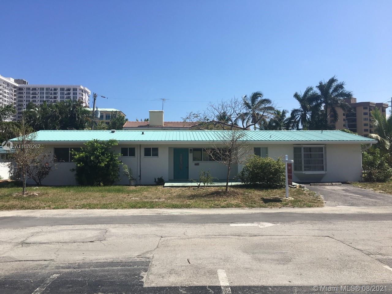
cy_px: 147
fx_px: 328
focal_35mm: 29
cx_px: 196
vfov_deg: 48.2
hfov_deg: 61.7
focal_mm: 4.15
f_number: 2.2
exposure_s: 1/1748
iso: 25
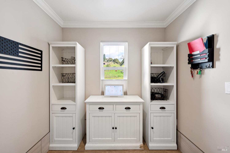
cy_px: 76
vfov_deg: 81.1
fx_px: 89
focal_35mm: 14
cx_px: 115
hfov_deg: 104.3
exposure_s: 1/40
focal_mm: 14
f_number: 8
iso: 200
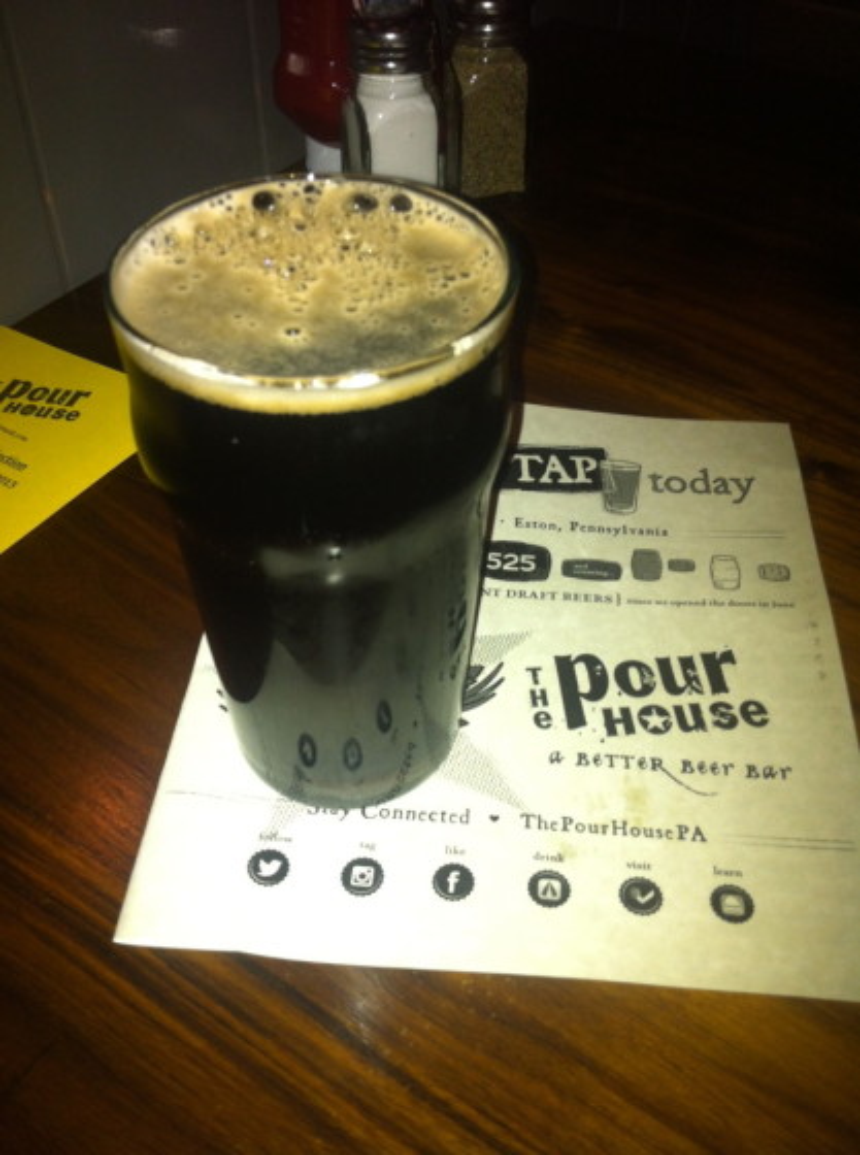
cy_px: 578
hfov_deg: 40.5
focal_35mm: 35
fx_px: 1165
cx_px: 430
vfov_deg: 52.7
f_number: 2.8
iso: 80
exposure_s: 1/18
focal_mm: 3.85
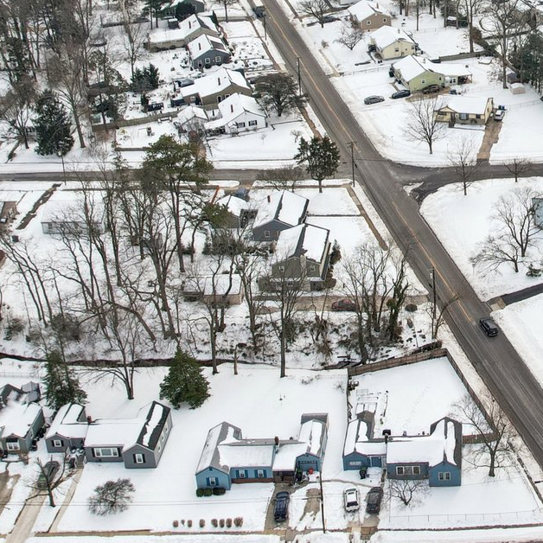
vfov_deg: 27.1
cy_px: 45
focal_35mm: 61
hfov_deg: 26.8
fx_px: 1083
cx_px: 532
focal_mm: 8.4
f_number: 2.8
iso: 120
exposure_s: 1/2500
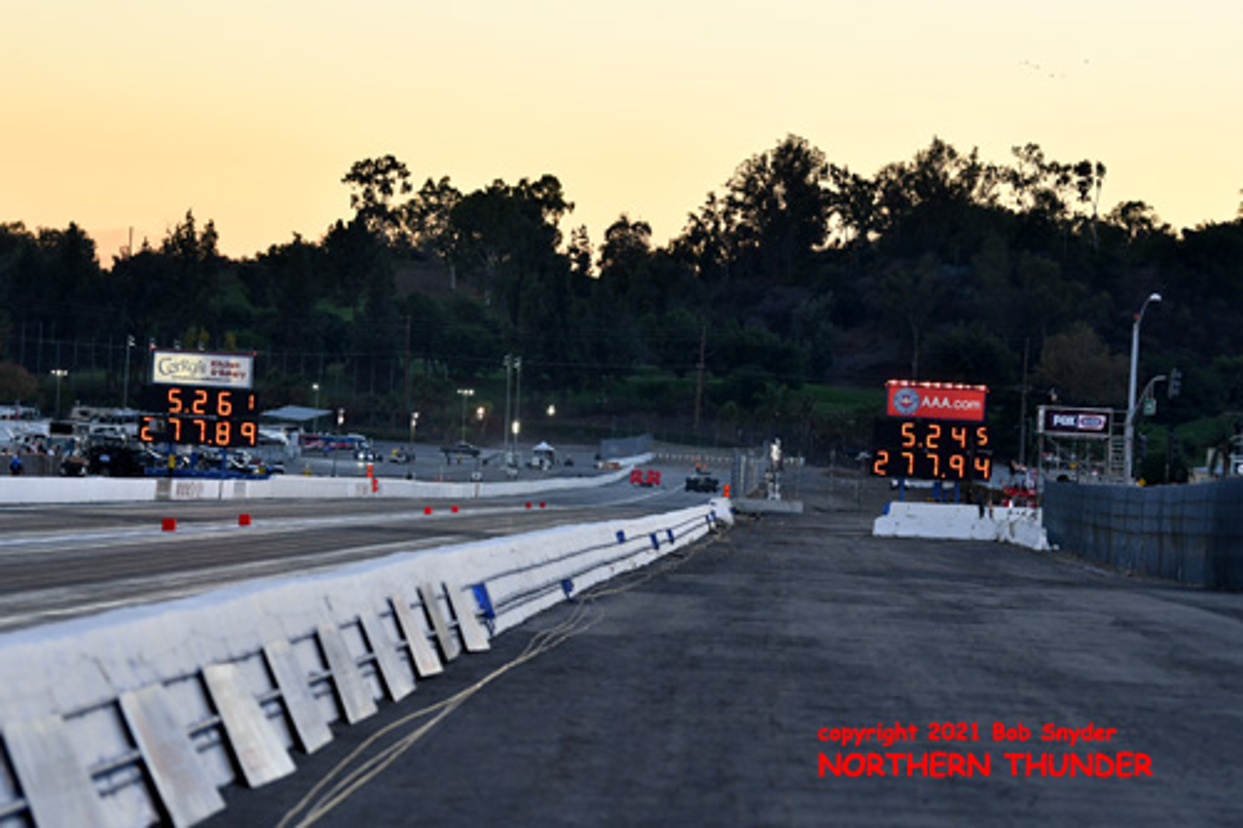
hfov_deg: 12.2
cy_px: 414
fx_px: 5798
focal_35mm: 168
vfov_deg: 8.2
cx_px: 622
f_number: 2.8
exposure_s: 1/800
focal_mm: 112
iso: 500
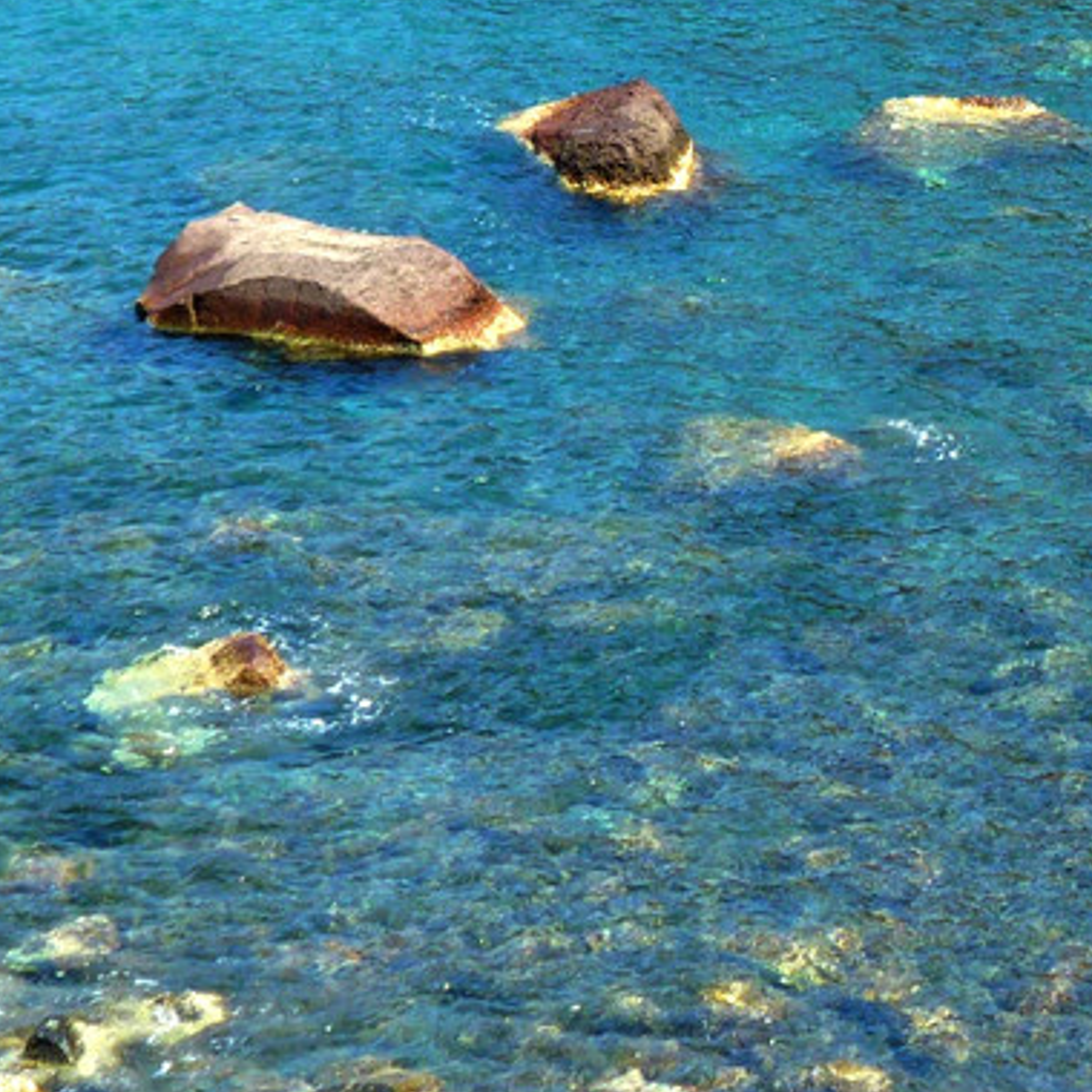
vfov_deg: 11.5
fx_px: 5318
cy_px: -250
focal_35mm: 149
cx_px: 1250
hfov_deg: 11.5
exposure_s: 1/200
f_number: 4
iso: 80
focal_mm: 9
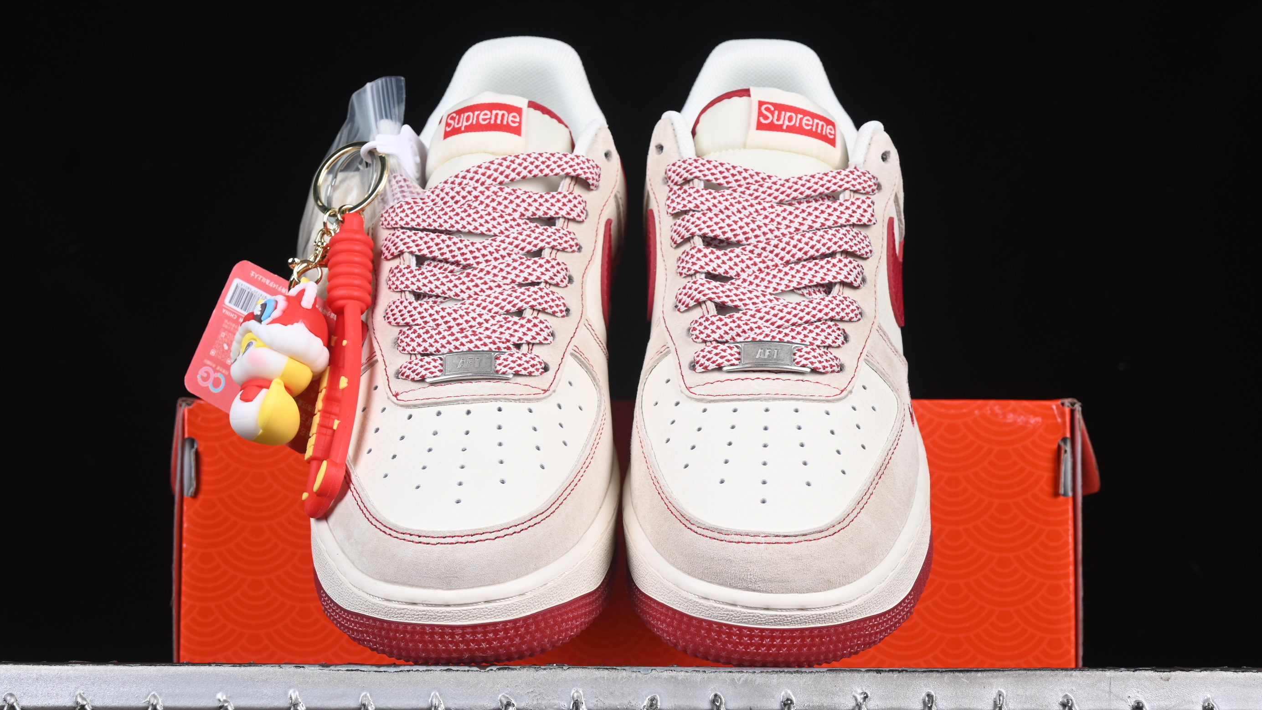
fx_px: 2643
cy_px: 404
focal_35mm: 79
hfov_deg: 26.9
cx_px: 631
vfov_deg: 15.3
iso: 160
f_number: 8
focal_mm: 50
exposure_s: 1/80
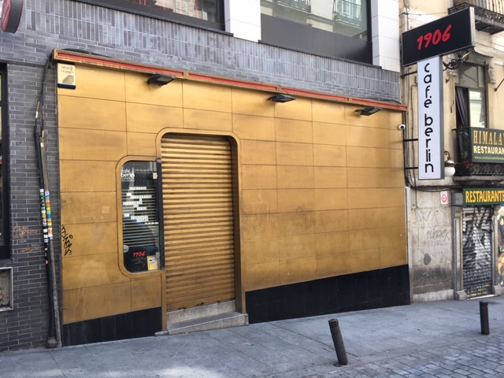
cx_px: 252
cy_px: 189
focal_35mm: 29
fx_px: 422
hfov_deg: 61.7
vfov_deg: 48.2
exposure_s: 1/142
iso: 25
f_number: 2.2
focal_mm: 4.15
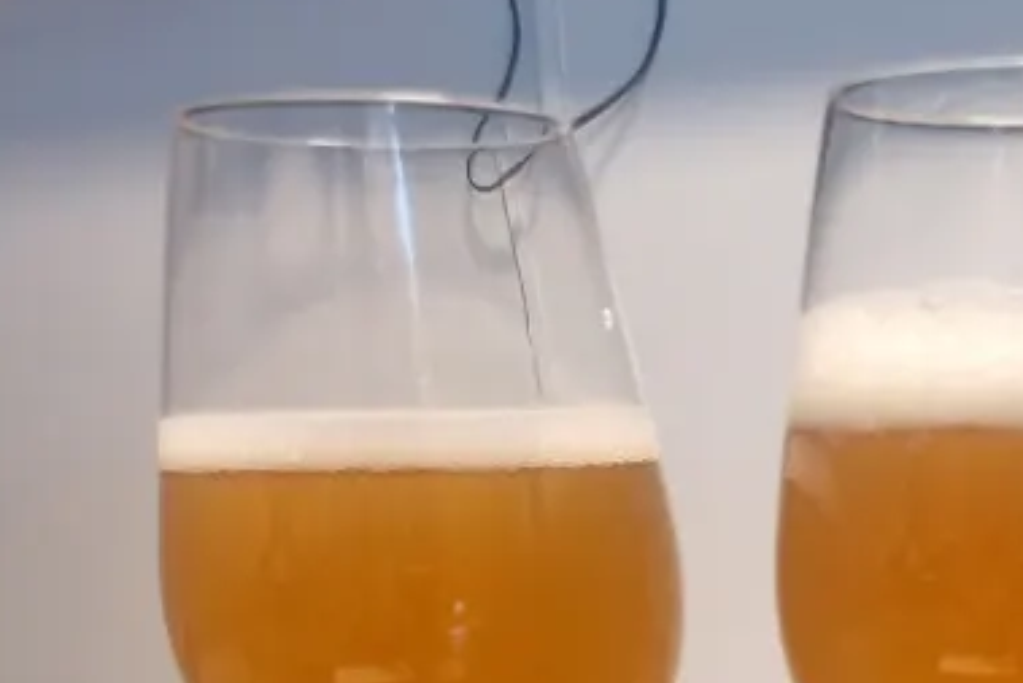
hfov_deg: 26.2
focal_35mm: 73
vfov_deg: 16.7
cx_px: 1031
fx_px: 2075
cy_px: 1064
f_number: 1.8
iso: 250
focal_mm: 5.4
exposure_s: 1/50
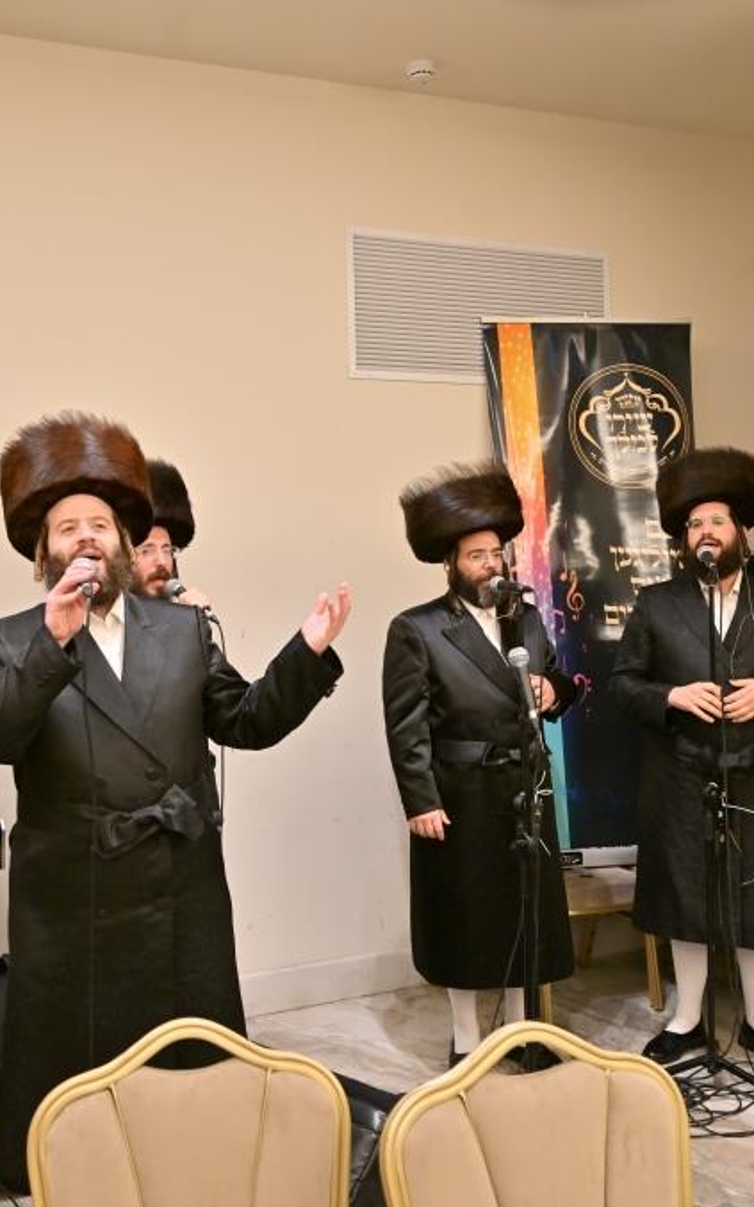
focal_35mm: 37
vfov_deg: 52.8
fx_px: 1217
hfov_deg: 34.3
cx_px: 287
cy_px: 605
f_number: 4
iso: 400
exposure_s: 1/250
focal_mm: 24
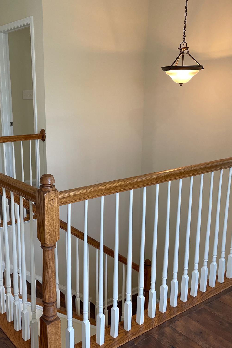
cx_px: 66
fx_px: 358
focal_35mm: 37
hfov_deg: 35.4
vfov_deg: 51.9
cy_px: 175
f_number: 1.6
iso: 100
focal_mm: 4.2
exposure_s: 1/120
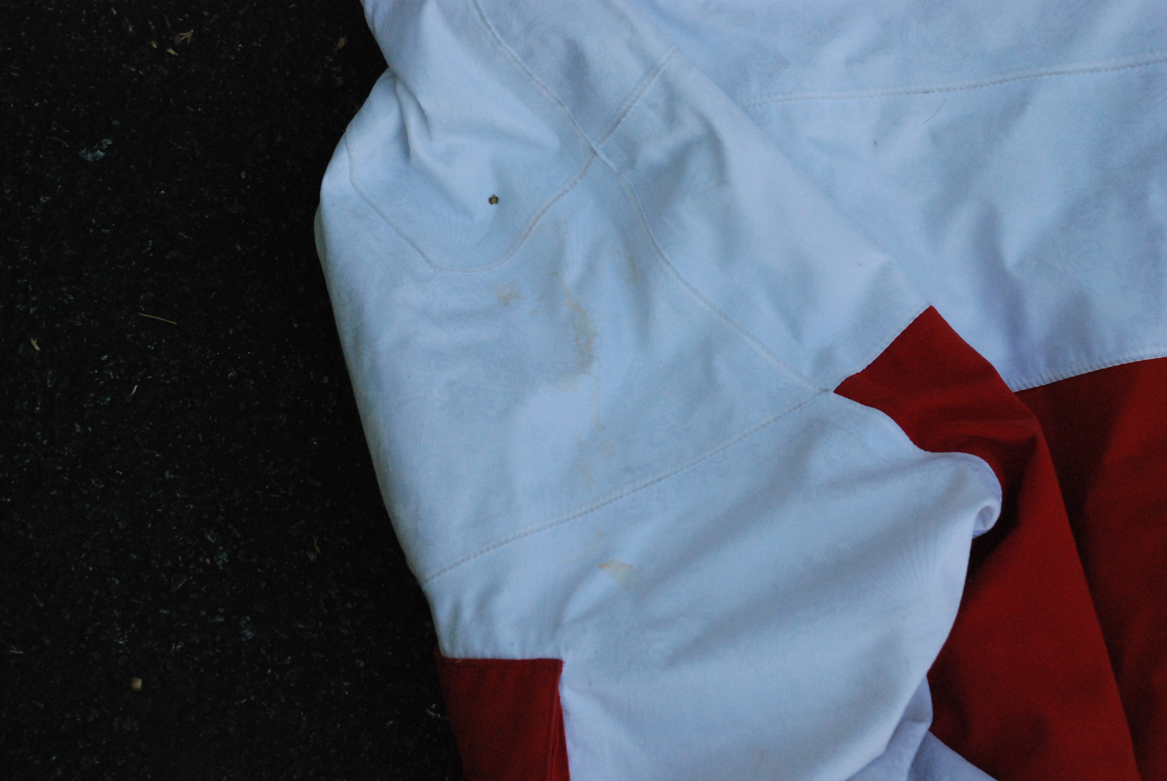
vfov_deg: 15.8
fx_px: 2824
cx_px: 584
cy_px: 390
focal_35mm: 87
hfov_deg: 23.4
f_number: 5.3
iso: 1600
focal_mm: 58
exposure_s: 1/1250
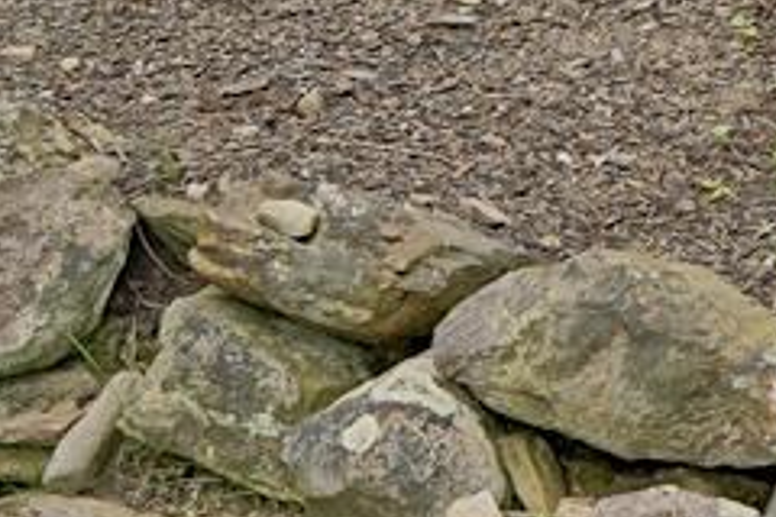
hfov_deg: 18.9
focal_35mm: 105
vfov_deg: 10.1
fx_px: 2263
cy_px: -982
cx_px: 779
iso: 100
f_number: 5.6
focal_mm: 14
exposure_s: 1/125
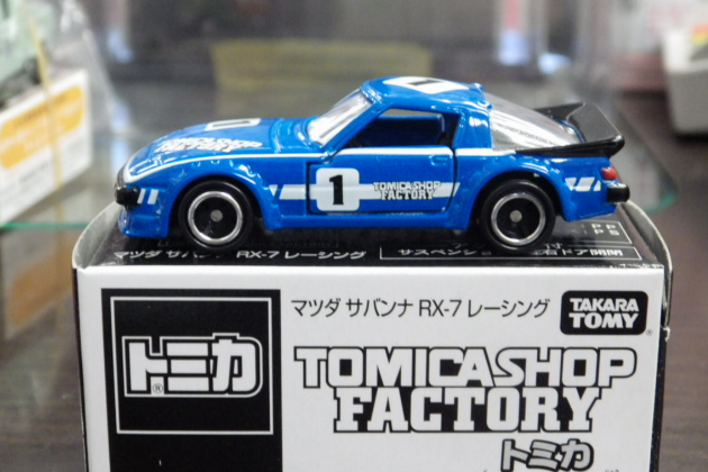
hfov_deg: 27.0
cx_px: 355
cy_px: 262
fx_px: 1475
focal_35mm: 75
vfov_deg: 18.2
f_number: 4.2
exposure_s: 1/25
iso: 800
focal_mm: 12.8
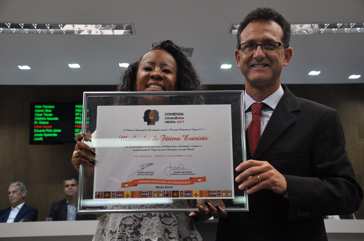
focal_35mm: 51
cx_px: 182
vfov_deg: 26.4
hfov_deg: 38.9
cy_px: 120
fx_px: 515
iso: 640
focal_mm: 34
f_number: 4.5
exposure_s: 1/80
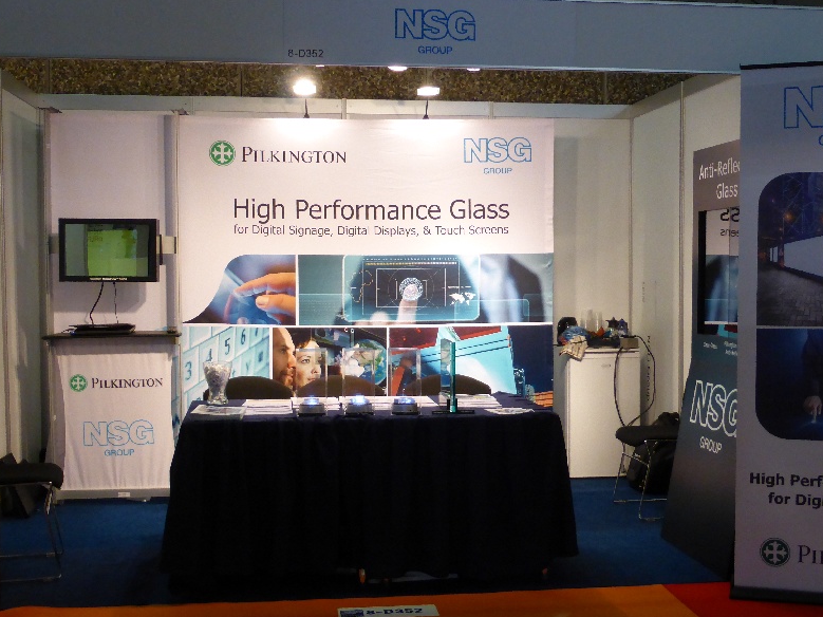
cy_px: 320
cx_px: 424
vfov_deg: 31.5
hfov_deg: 41.2
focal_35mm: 46
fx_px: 1093
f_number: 3.7
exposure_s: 1/25
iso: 400
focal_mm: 6.1
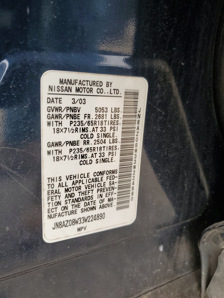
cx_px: 112
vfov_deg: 67.3
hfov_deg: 53.1
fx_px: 224
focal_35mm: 26
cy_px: 149
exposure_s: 1/333
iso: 50
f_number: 1.5
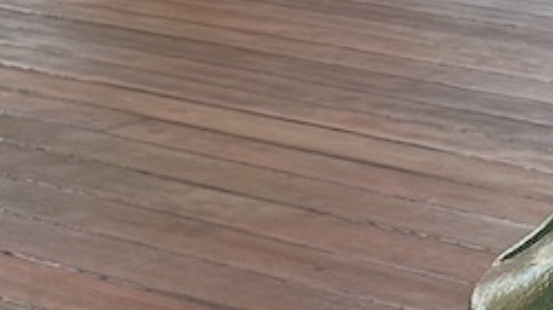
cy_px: 239
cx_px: 699
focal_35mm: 134
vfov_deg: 9.0
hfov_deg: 15.3
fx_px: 1963
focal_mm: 6.86
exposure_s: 1/704
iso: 80
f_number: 1.78
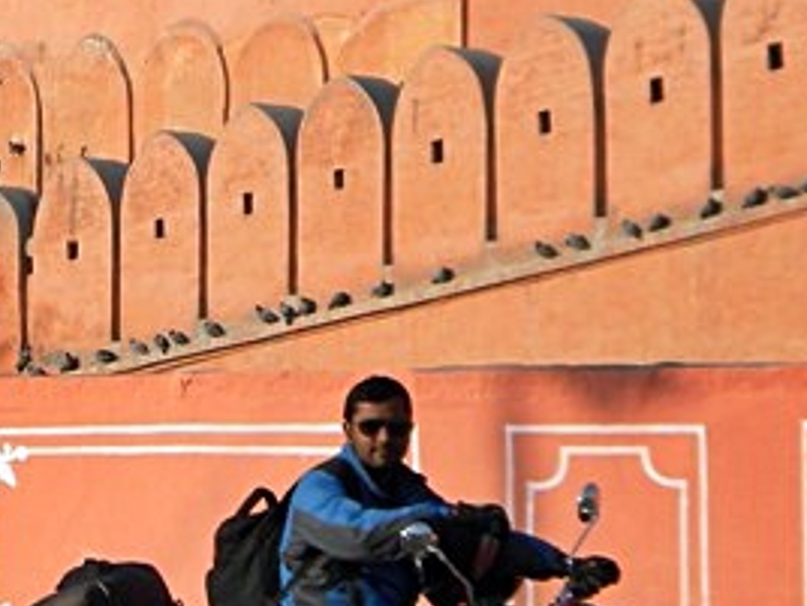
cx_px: -15
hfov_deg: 11.7
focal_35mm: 167
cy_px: 0
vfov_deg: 8.8
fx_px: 3893
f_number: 4.1
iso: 80
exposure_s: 1/680
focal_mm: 10.1
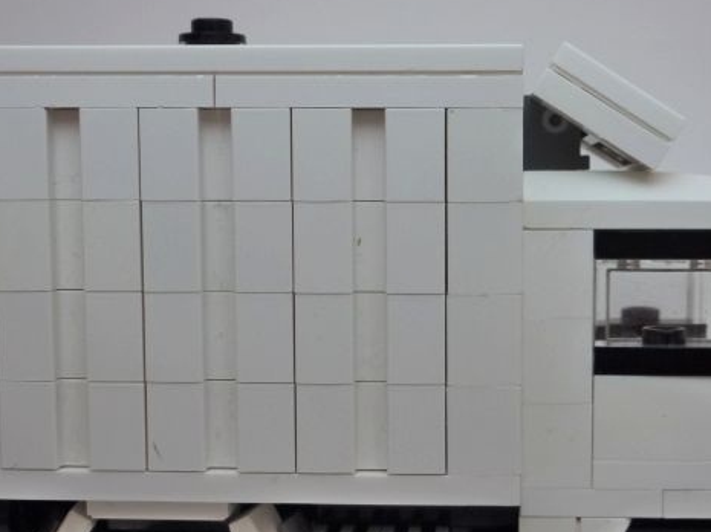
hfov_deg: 31.2
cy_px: 362
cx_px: 411
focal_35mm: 62
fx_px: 1272
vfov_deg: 23.5
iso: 400
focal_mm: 6.4
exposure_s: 1/10
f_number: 3.7
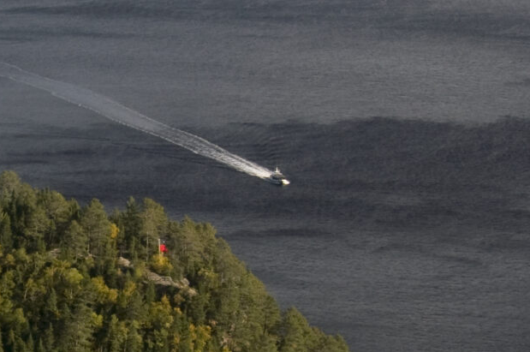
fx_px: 2280
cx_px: -367
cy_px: 324
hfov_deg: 12.3
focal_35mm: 155
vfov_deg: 8.8
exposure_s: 1/80
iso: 200
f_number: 11
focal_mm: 25
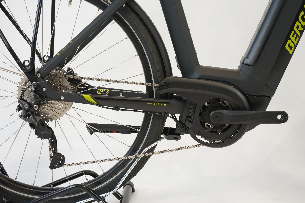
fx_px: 441
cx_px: 152
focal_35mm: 52
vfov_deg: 26.0
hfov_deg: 38.2
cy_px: 102
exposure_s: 1/200
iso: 1600
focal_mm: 52
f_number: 5.6
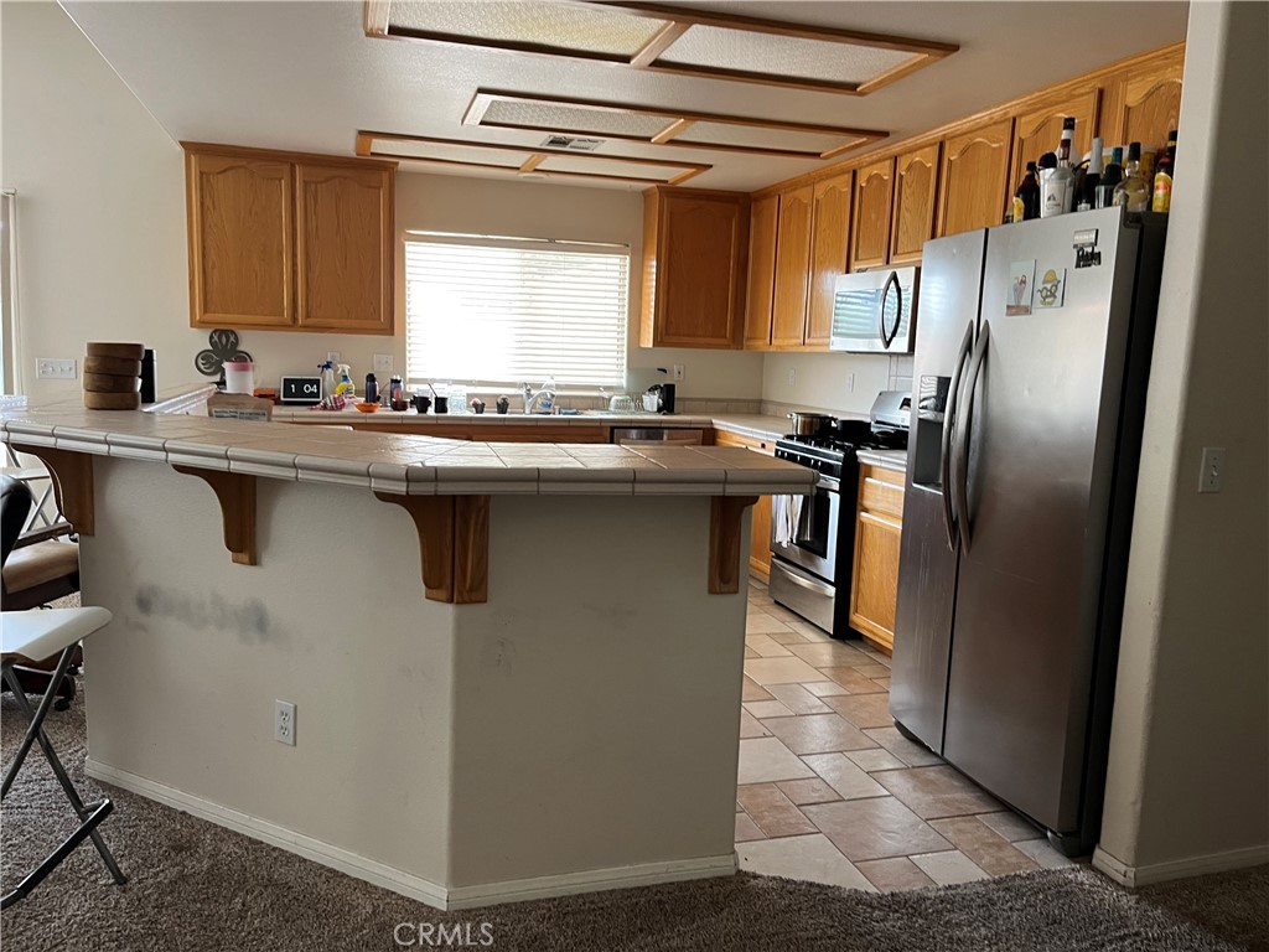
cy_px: 476
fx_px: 953
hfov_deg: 67.3
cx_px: 634
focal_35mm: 26
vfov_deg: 53.1
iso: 125
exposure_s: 1/60
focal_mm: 5.1
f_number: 1.6
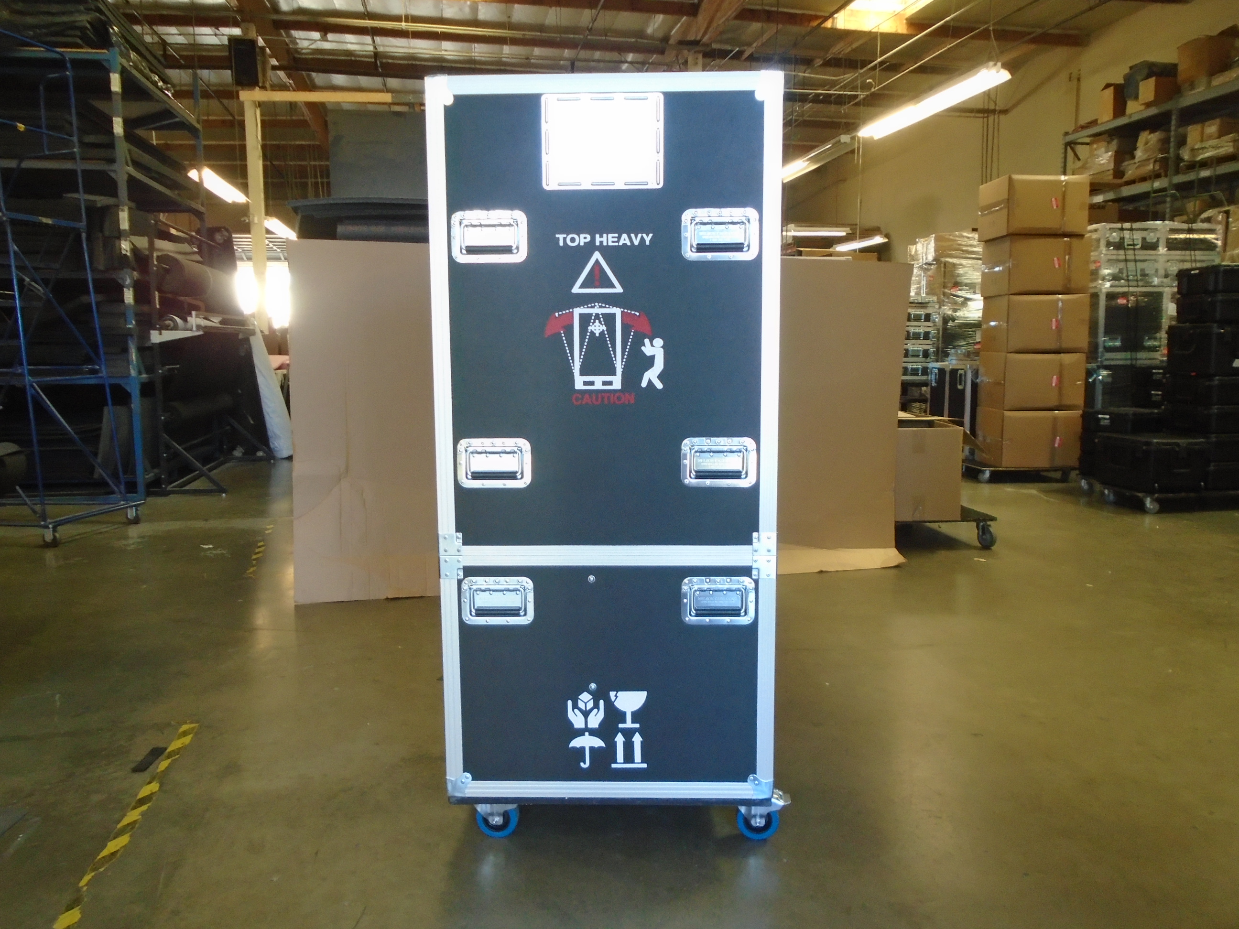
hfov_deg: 67.3
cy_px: 464
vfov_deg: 53.1
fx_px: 931
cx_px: 620
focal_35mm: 26
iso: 250
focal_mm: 4.6
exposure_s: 1/30
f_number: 3.2
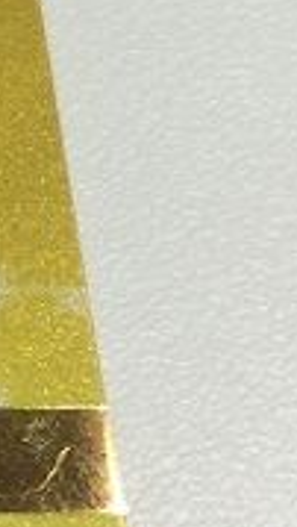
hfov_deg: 6.9
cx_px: -612
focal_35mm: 158
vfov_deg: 13.6
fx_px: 2207
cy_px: 197
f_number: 2.2
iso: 50
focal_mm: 4.12
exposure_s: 1/33
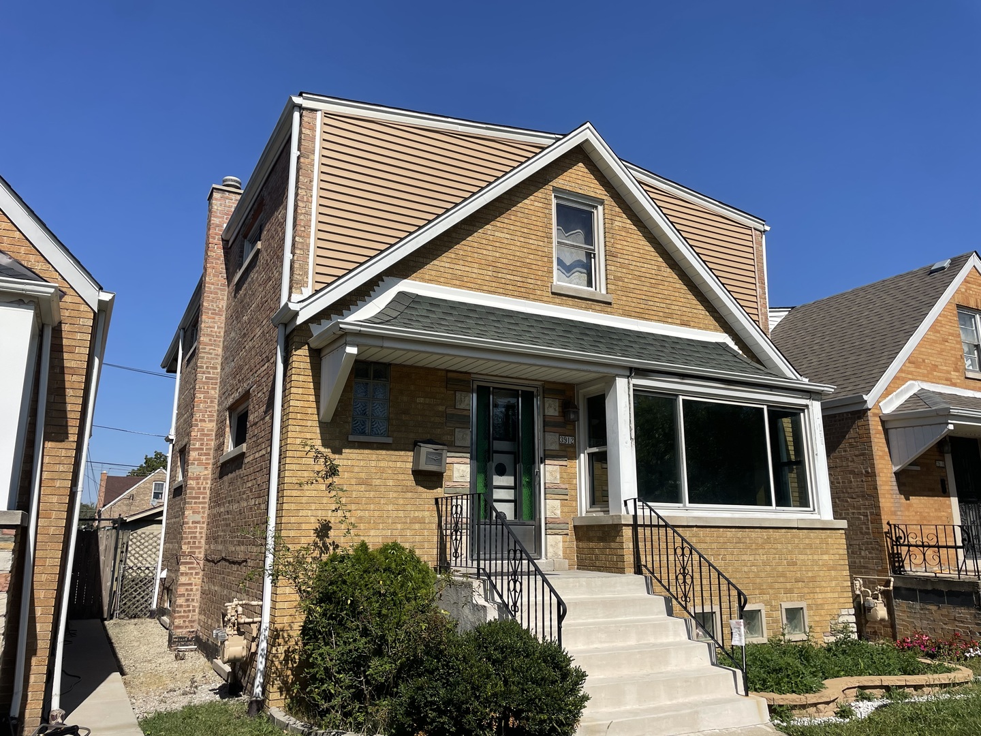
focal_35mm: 26
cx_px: 490
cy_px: 368
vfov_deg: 53.1
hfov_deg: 67.3
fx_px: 737
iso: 32
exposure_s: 1/5051
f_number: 1.6
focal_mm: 4.2
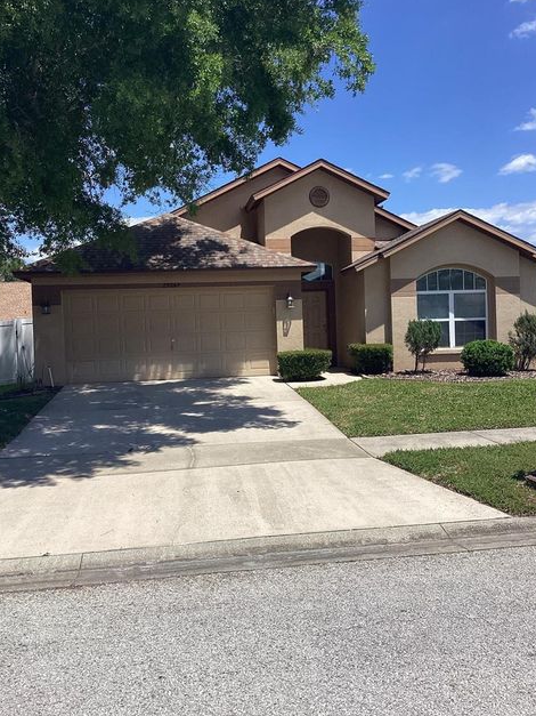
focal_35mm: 33
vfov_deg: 55.3
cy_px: 339
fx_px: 682
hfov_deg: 42.9
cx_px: 267
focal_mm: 3.3
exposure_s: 1/1942
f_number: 2.4
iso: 25
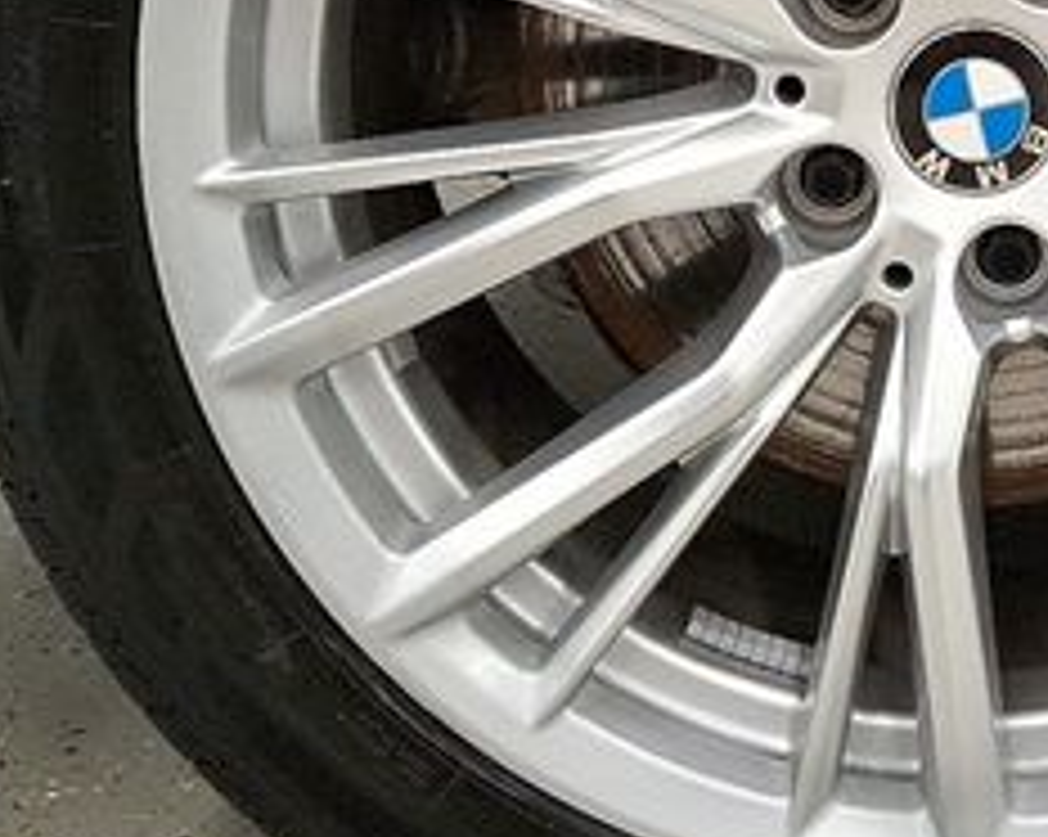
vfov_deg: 22.1
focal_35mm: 67
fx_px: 2076
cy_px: 36
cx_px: 1057
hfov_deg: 26.7
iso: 157
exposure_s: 1/60.2
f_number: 1.8
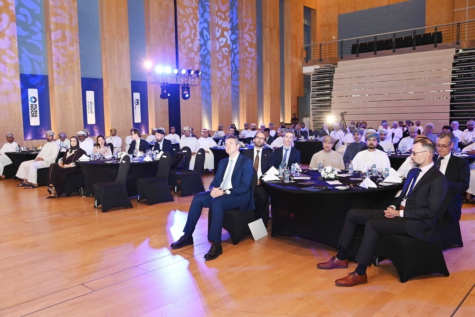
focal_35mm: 32
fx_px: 422
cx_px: 238
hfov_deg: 58.7
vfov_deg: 41.1
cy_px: 158
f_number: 6.3
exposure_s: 1/125
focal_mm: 32
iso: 5000
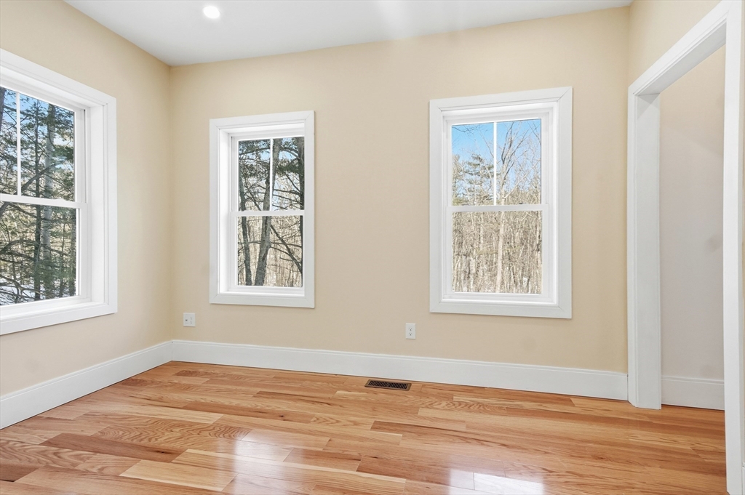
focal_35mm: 16
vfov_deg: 72.0
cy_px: 248
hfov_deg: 95.0
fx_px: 341
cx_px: 372
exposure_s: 1/1250
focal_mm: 11
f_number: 7.1
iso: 800
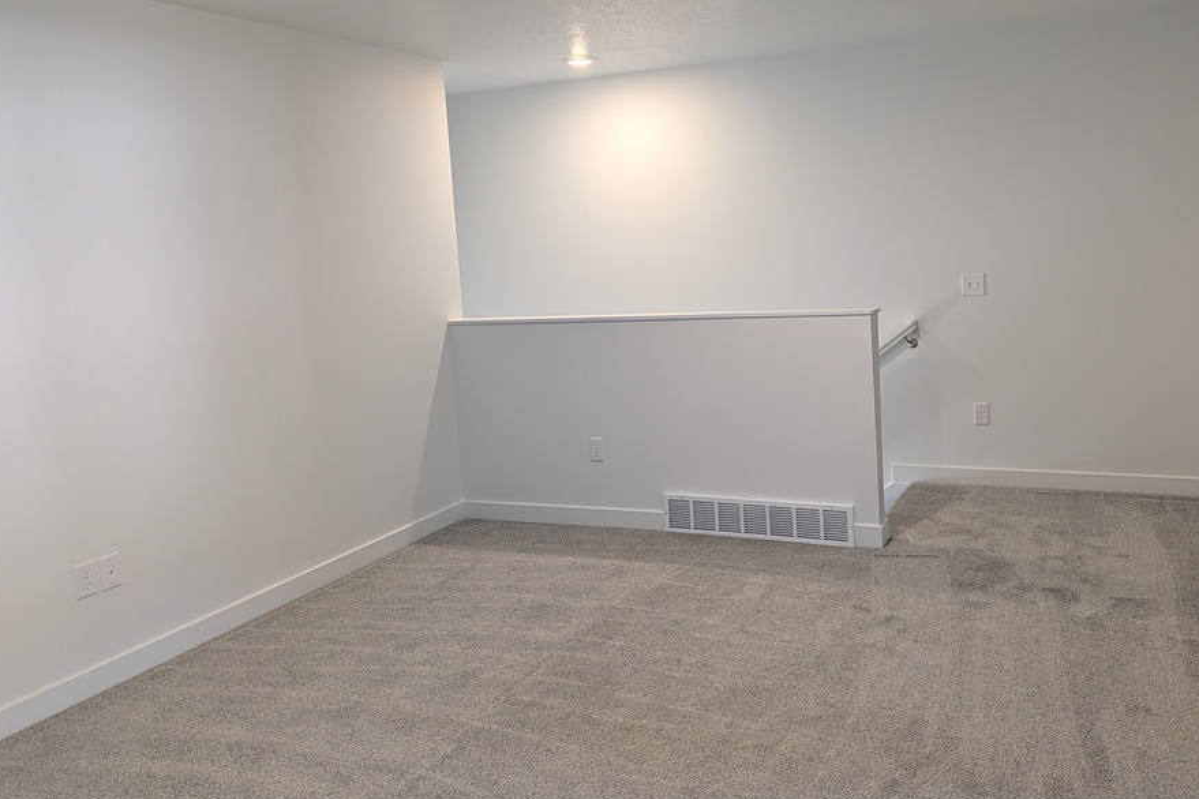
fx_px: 966
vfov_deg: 44.8
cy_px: 326
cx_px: 686
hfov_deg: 63.4
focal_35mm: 29
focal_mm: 6.9
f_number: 1.68
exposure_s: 1/120
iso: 20
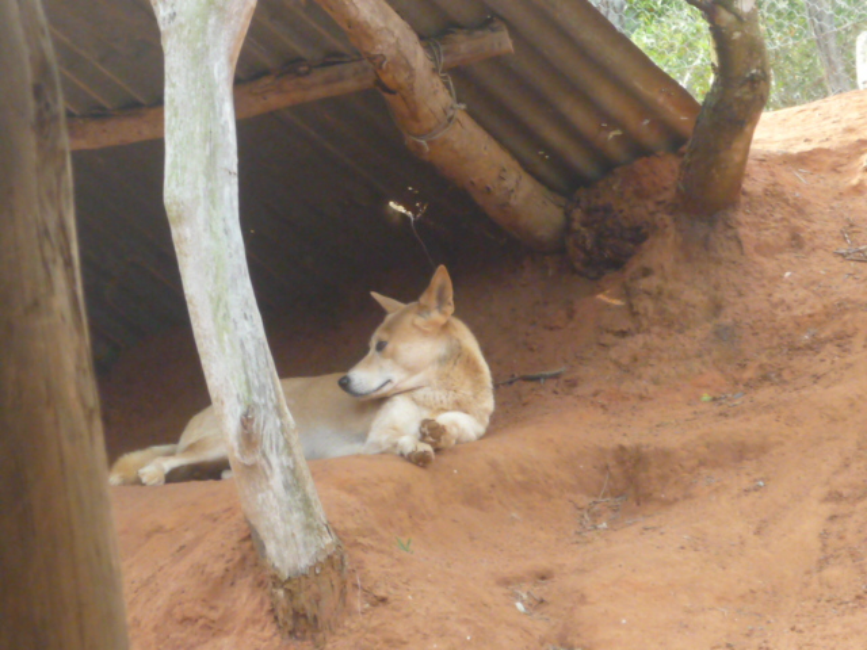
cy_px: 325
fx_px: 4007
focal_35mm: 160
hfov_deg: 12.3
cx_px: 434
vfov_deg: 9.3
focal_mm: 16.5
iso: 400
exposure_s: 1/100
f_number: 5.1
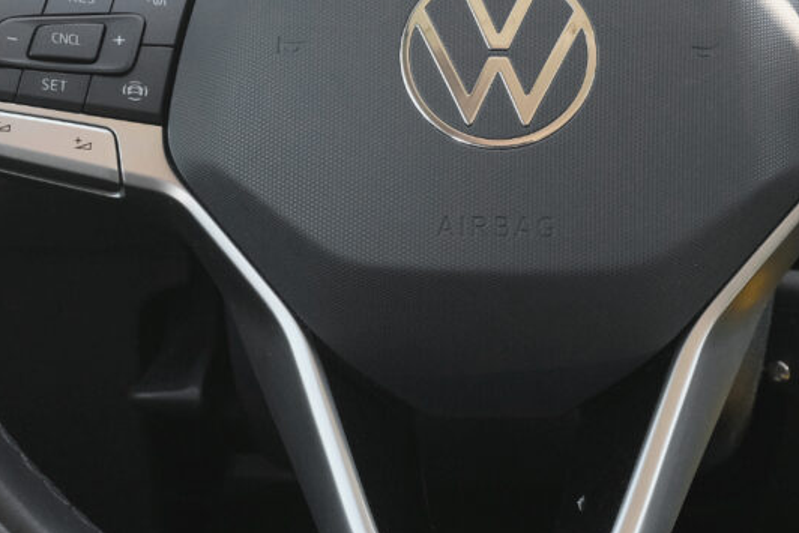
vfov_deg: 10.4
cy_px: 56
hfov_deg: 15.6
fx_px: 2908
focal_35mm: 131
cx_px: 500
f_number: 9
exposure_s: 1/60
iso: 2000
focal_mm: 45
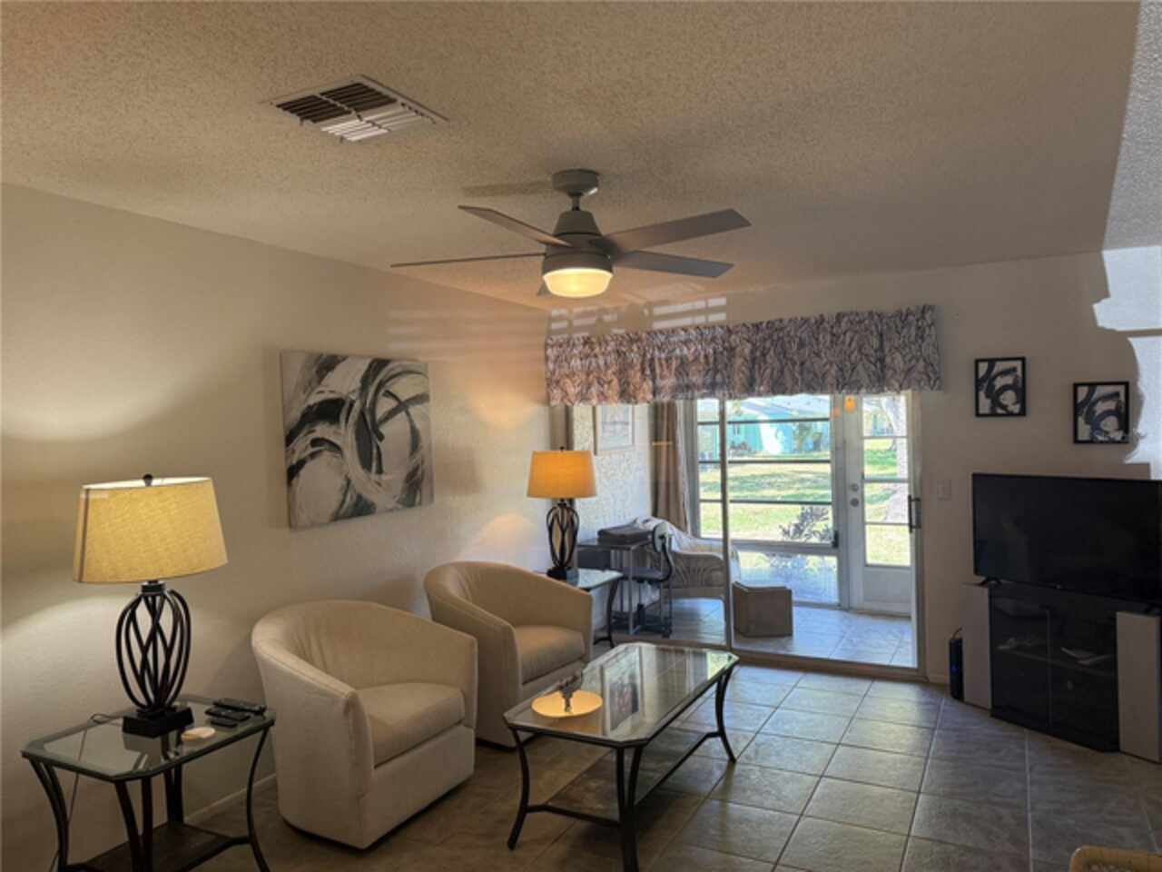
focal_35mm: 24
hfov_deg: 71.6
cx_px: 581
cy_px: 436
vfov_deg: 56.8
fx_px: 806
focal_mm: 6.76
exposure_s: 1/144
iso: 200
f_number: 1.78
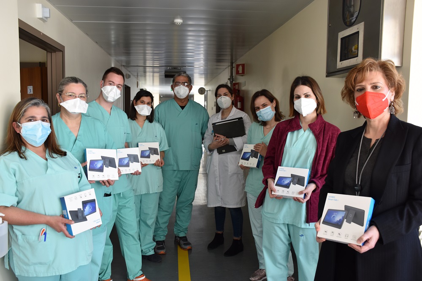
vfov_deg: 43.6
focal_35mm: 30
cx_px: 211
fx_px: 352
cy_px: 140
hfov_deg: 61.9
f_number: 5
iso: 400
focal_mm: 20
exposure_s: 1/100
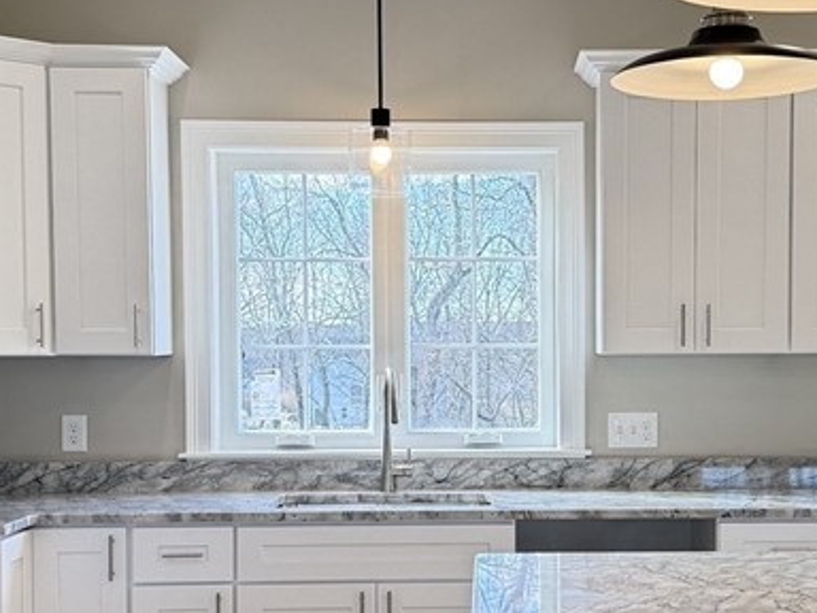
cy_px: 385
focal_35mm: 64
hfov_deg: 30.1
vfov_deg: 22.9
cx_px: 540
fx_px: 1511
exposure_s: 1/240
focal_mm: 6.76
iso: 200
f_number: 1.78
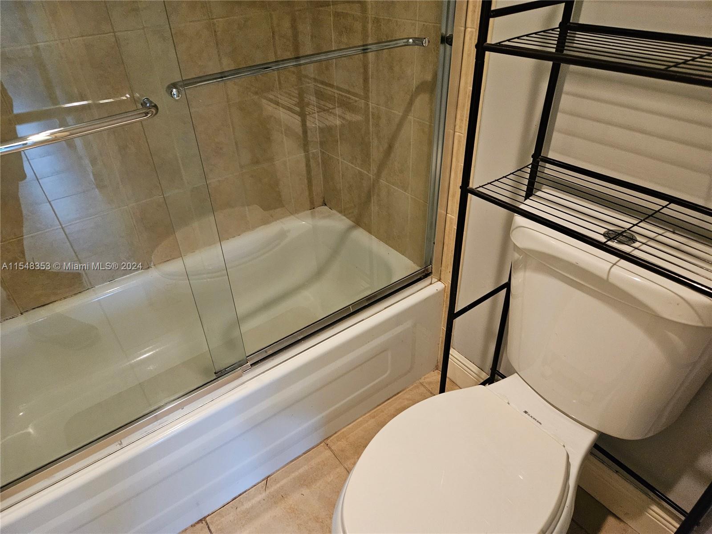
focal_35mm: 23
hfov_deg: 73.9
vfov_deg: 58.9
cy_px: 267
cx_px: 356
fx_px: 473
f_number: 1.8
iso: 800
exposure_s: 1/120
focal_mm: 5.4
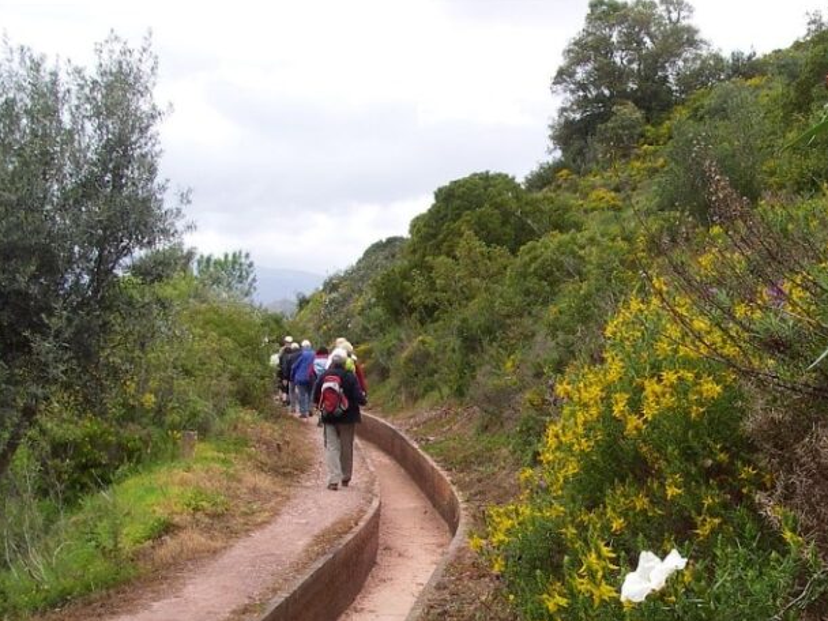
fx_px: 1531
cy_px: 473
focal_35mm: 64
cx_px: 631
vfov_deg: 22.7
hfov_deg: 29.7
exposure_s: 1/100
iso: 80
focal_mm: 6.3
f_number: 6.6
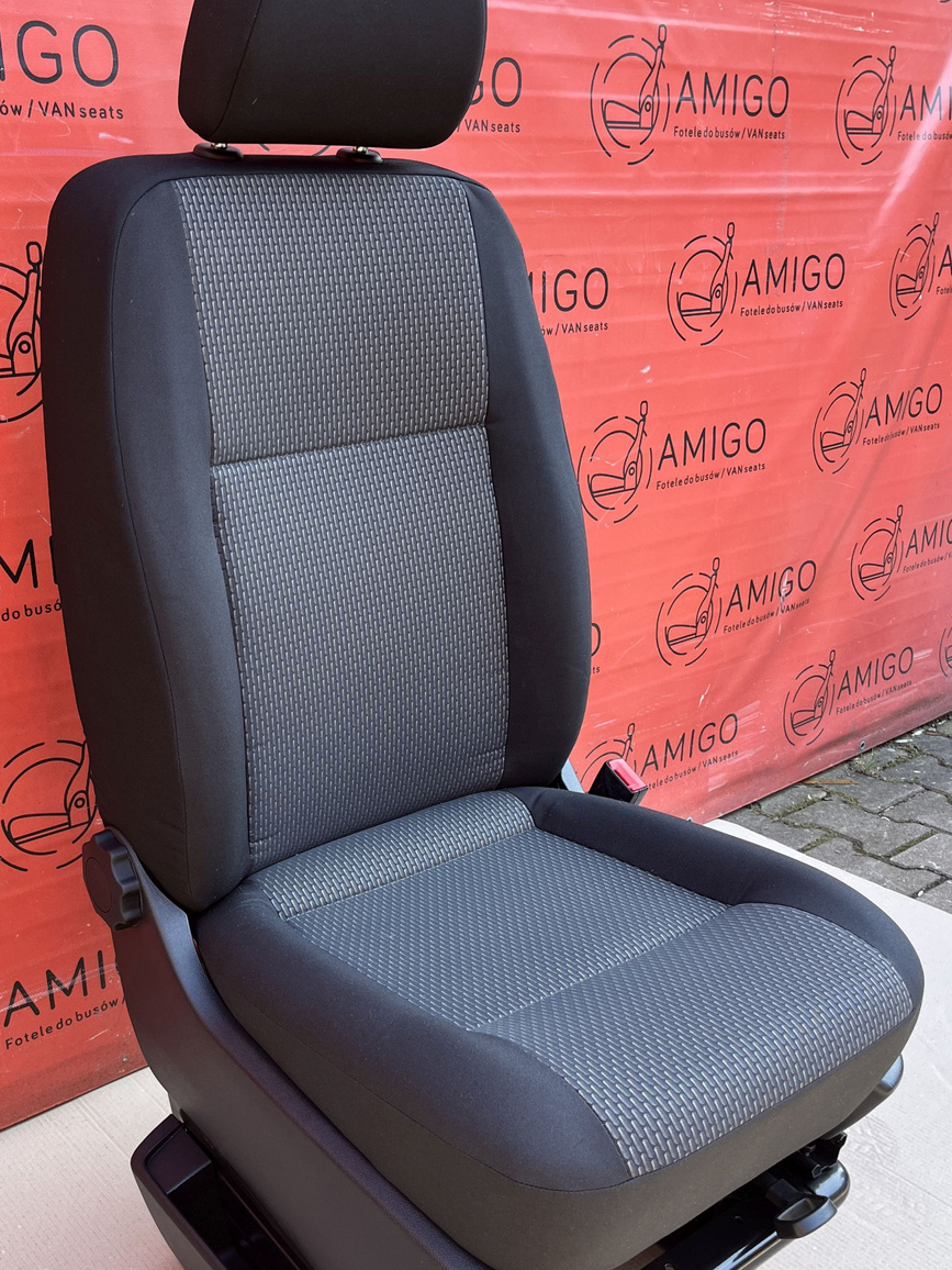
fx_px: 1320
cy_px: 688
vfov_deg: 51.3
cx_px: 421
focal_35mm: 36
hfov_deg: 39.6
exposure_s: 1/122
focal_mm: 5.1
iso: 50
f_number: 1.6
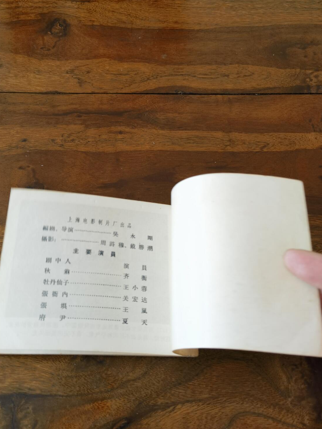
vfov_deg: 55.3
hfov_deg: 42.8
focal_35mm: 33
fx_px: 409
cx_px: 133
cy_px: 202
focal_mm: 6.67
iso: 100
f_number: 1.9
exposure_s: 1/120
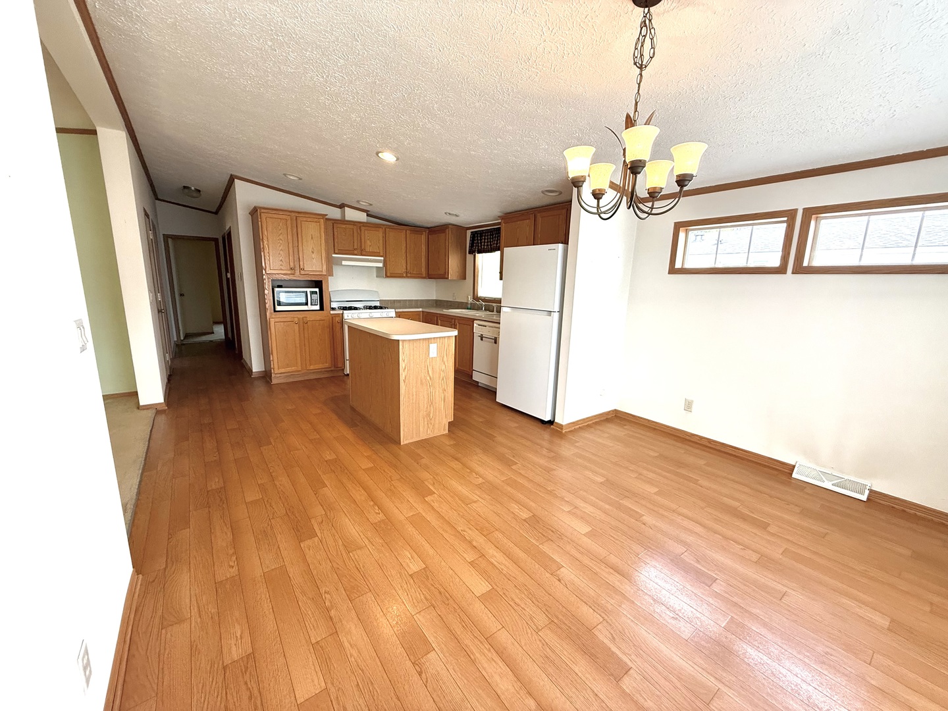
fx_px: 383
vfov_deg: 85.7
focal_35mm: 14
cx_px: 474
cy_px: 356
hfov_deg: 102.1
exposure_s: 1/120
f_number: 2.2
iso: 160
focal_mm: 2.22
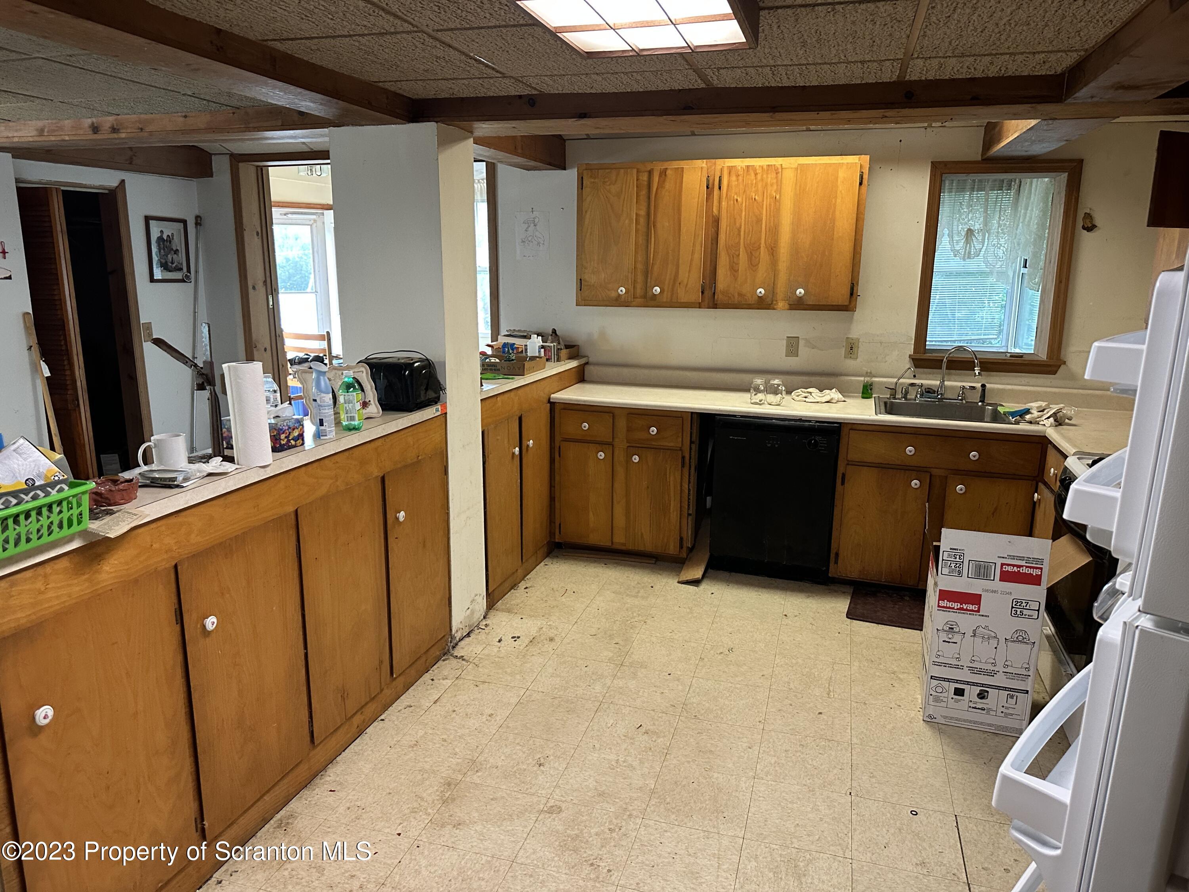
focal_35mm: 24
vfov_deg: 56.8
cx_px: 594
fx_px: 824
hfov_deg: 71.6
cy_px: 446
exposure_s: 1/60
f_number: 1.78
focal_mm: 6.86
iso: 400
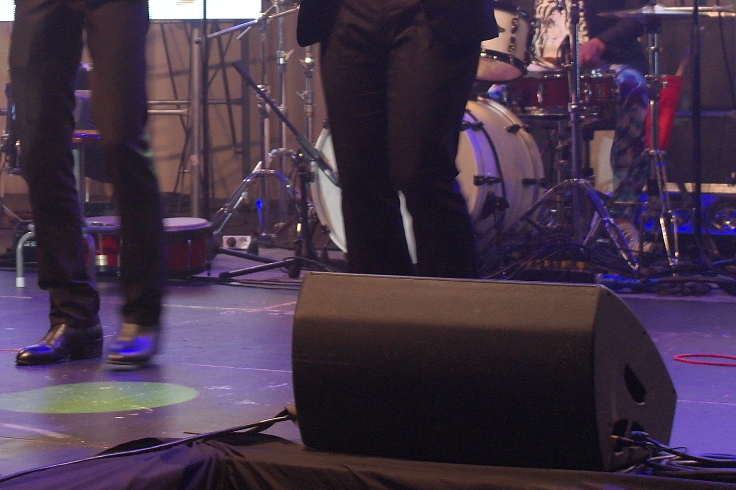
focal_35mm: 126
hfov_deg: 15.8
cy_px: -27
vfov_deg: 10.8
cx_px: -96
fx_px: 2574
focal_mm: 32
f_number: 4.5
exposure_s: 1/30
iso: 400
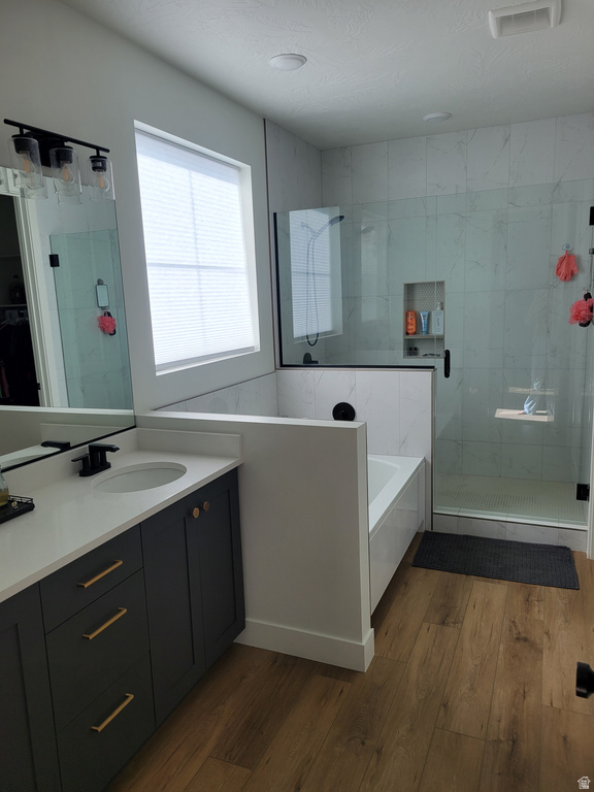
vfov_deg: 67.3
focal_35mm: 26
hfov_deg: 53.1
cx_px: 297
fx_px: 595
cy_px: 396
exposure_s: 1/380
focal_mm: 5.4
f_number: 1.8
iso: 40
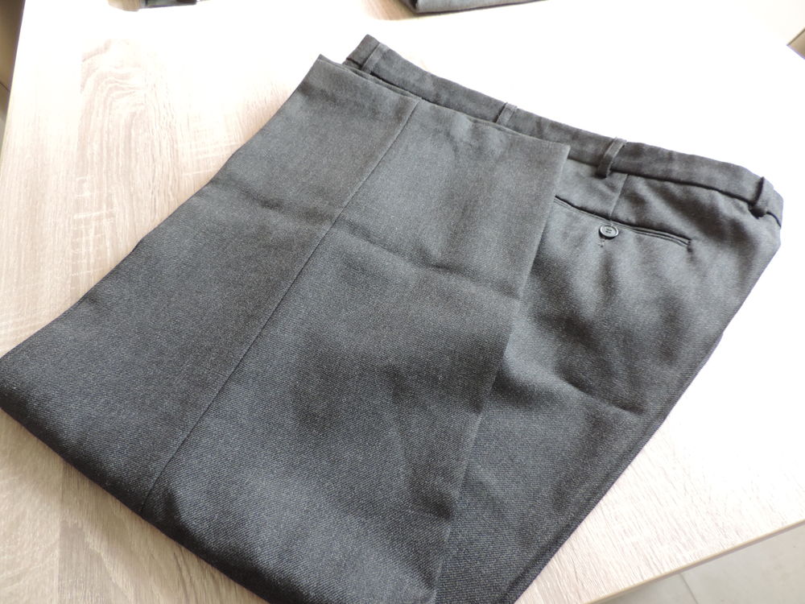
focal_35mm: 24
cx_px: 402
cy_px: 302
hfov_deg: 71.6
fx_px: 558
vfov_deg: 56.8
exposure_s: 1/30
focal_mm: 4.3
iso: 250
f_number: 3
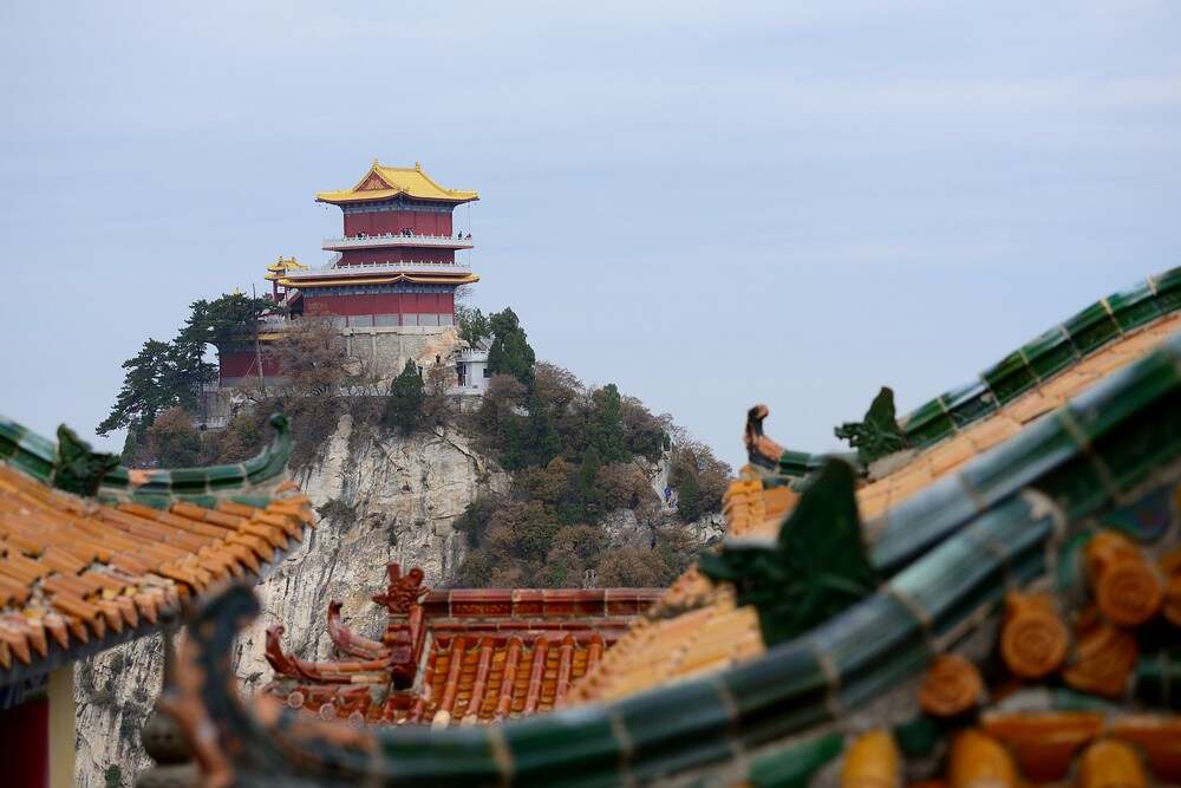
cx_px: 590
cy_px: 394
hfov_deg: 27.0
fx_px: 2461
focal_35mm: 75
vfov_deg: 18.2
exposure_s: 1/4000
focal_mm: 75
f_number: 3.5
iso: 400
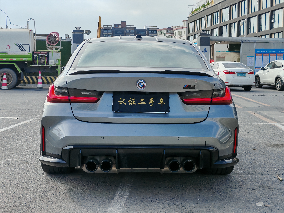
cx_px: 142
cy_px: 106
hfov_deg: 35.5
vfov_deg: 27.0
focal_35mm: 54
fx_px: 443
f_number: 1.95
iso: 50
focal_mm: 5.52
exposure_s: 1/1300
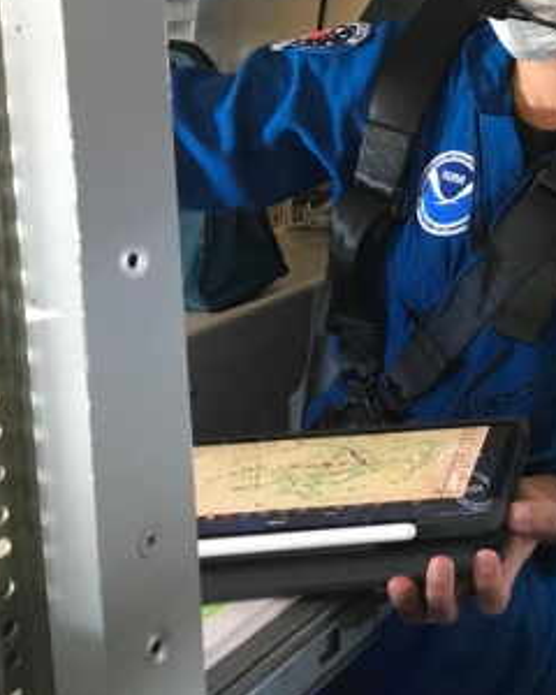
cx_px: 764
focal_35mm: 62
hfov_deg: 21.7
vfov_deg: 29.9
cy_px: 167
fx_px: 1275
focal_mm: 3.99
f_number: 1.8
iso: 100
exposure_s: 1/7
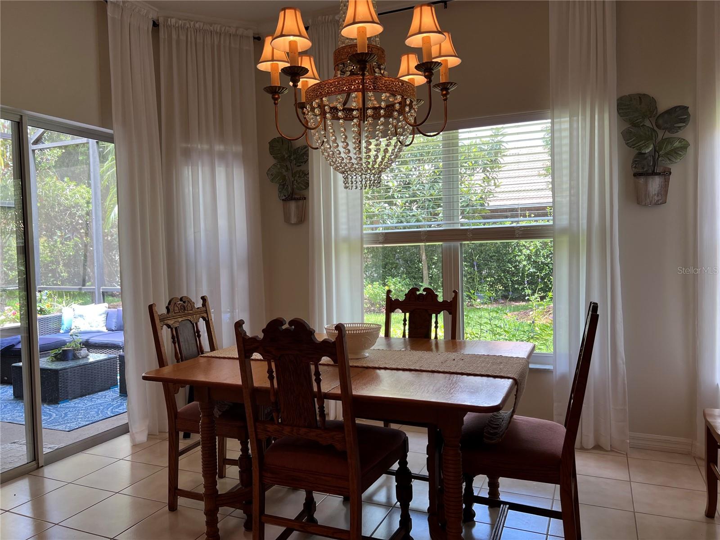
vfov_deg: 53.1
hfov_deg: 67.3
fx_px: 541
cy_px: 270
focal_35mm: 26
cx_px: 360
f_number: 1.5
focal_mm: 5.7
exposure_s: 1/120
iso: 32
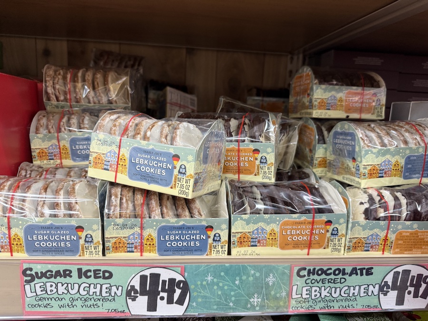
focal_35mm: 24
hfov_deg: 71.6
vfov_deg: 56.8
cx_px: 214
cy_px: 160
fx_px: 297
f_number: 1.78
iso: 250
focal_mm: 6.76
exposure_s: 1/60
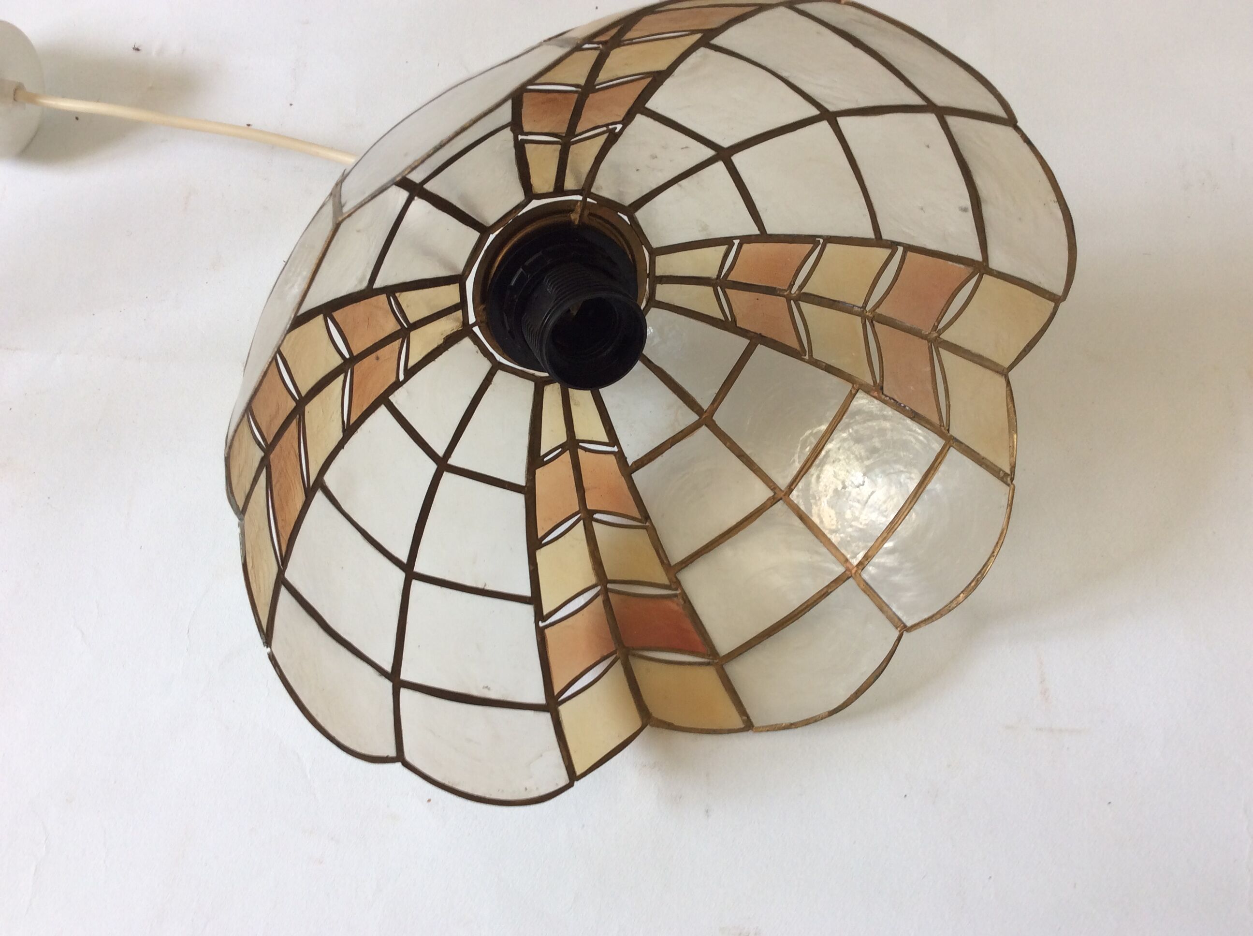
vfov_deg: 44.1
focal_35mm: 32
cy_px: 468
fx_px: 1157
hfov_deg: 56.9
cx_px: 626
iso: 32
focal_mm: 3.3
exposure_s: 1/25
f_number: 2.4
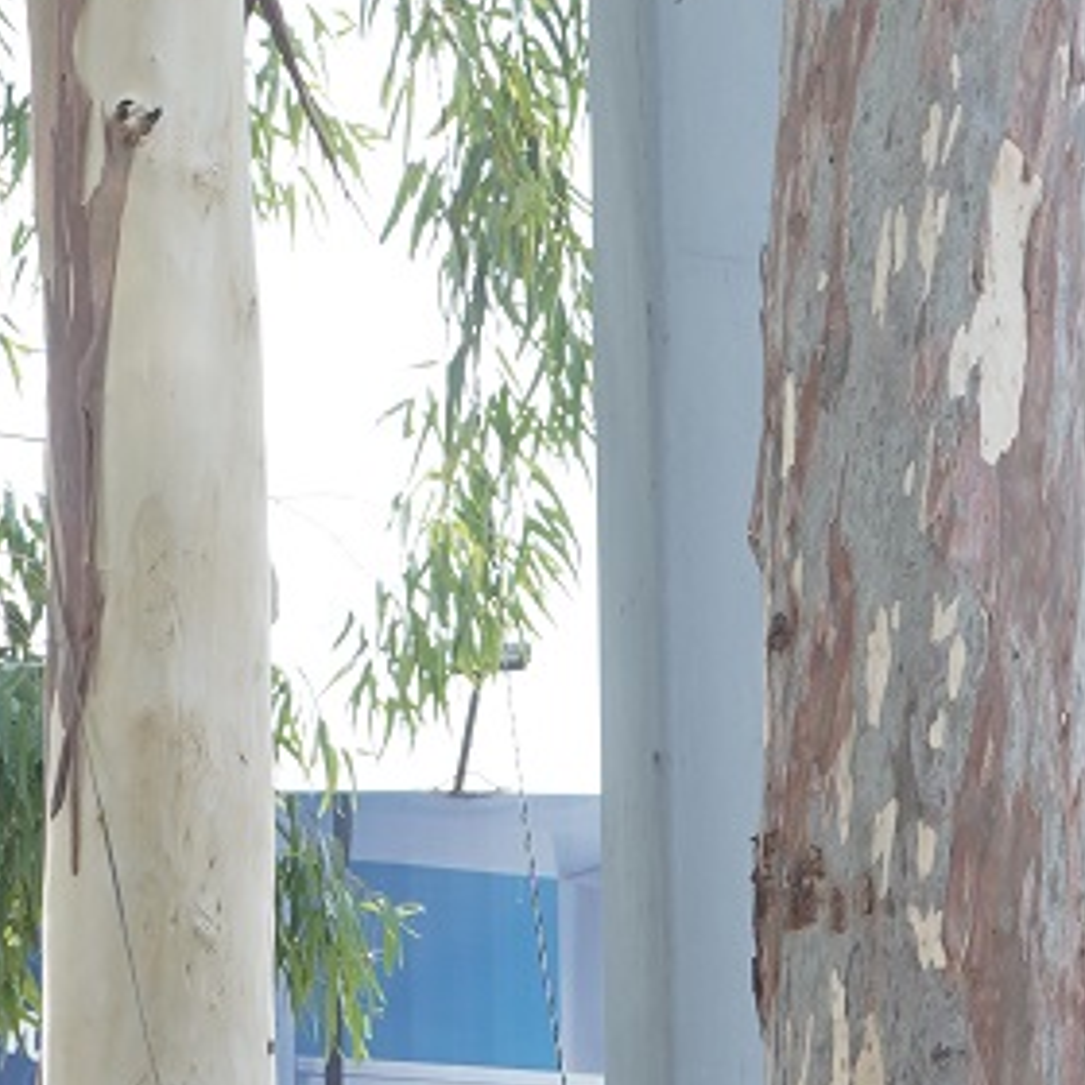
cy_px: -23
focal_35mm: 225
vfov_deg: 7.7
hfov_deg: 7.8
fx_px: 7979
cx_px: 446
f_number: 7.1
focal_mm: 45
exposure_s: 1/125
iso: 200
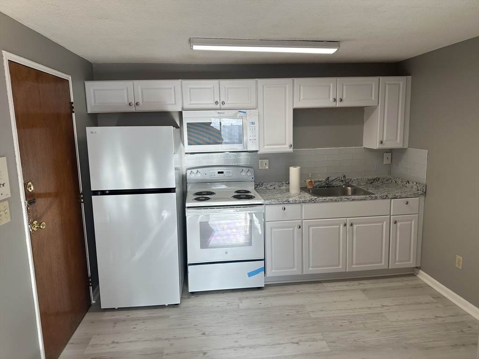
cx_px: 240
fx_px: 332
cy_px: 180
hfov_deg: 71.6
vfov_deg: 56.8
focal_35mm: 24
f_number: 1.78
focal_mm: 6.86
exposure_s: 1/245
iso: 80
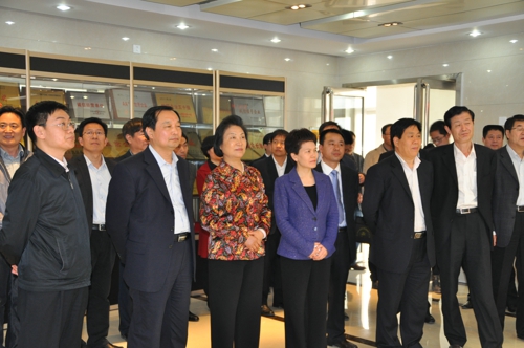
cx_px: 262
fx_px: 698
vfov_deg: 28.0
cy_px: 174
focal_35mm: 48
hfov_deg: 41.2
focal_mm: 32
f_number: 4.2
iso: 800
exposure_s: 1/60
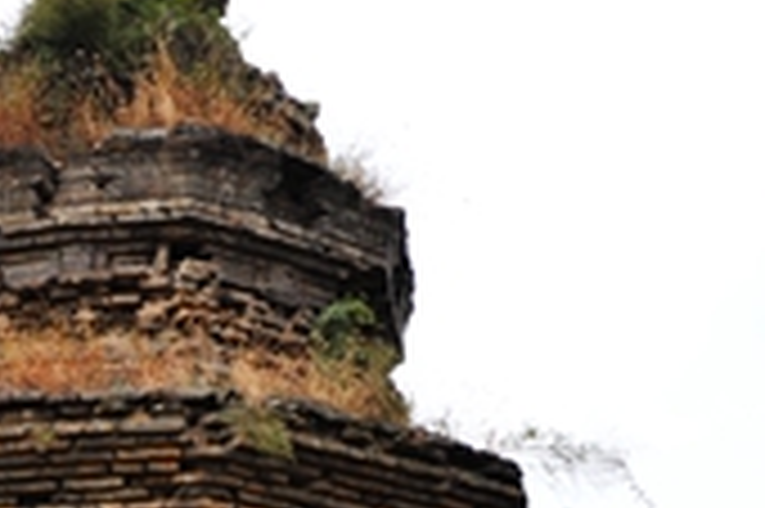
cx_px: 32
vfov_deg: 13.1
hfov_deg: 20.1
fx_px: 2102
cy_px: 726
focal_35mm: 99
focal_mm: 28
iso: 1250
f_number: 11
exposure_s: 1/500
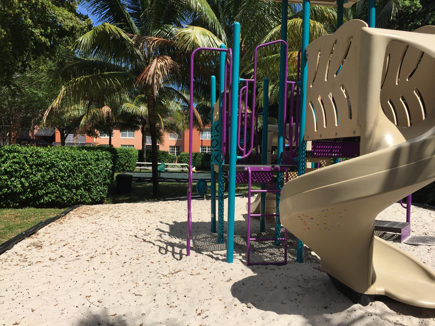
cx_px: 218
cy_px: 163
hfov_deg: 61.7
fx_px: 364
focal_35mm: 29
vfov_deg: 48.2
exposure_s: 1/2475
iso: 32
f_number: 2.2
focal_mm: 4.15
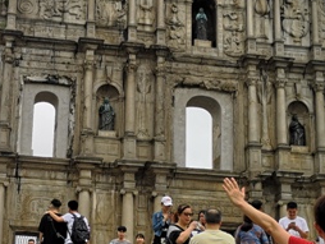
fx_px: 799
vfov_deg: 17.3
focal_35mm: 85
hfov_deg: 22.9
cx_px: 114
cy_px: 172
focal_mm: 3.95
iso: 50
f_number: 1.8
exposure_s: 1/894
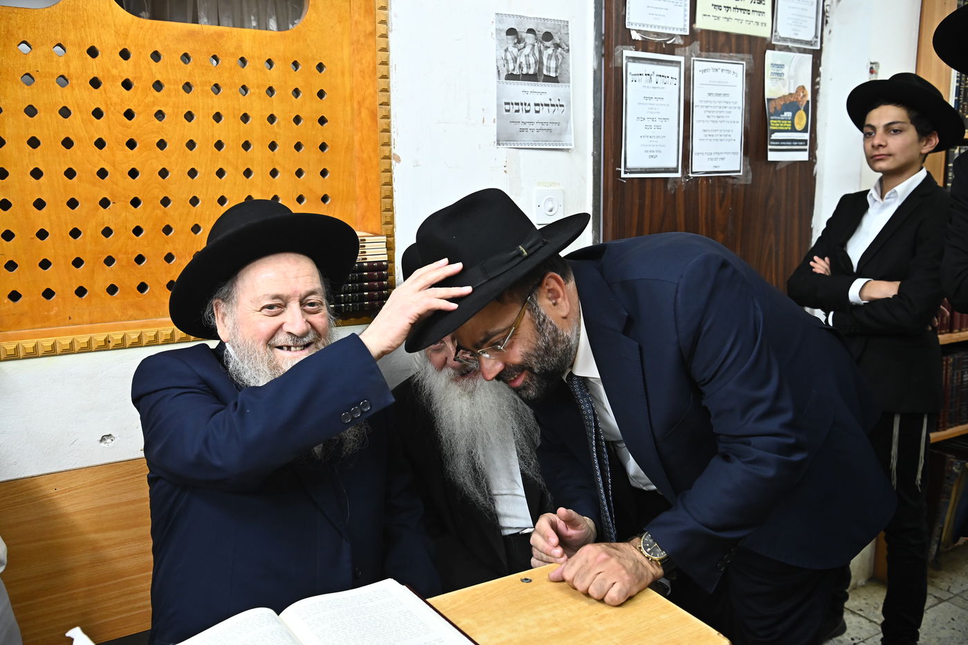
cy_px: 322
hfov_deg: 58.7
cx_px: 484
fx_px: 860
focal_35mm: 32
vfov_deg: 41.1
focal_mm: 32
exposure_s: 1/200
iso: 2500
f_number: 4.5
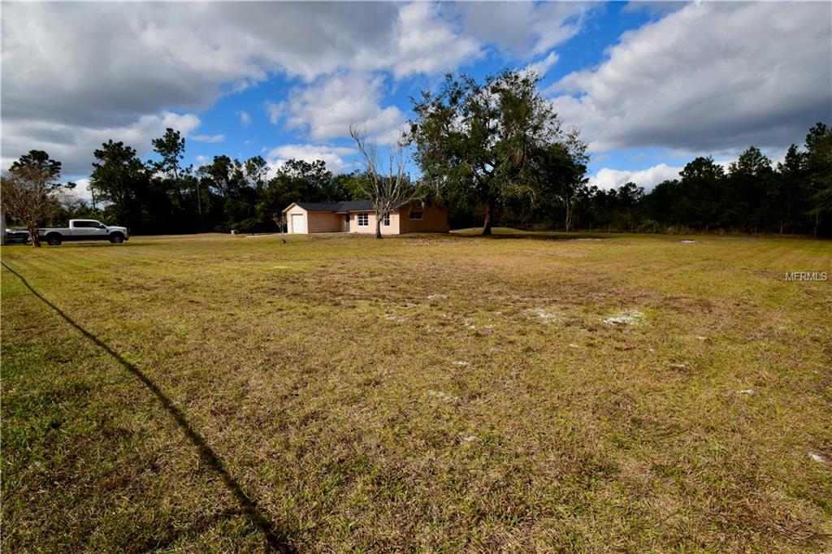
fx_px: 399
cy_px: 277
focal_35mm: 17
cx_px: 416
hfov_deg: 92.5
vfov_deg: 69.6
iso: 320
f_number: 11
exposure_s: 1/500
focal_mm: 11.5
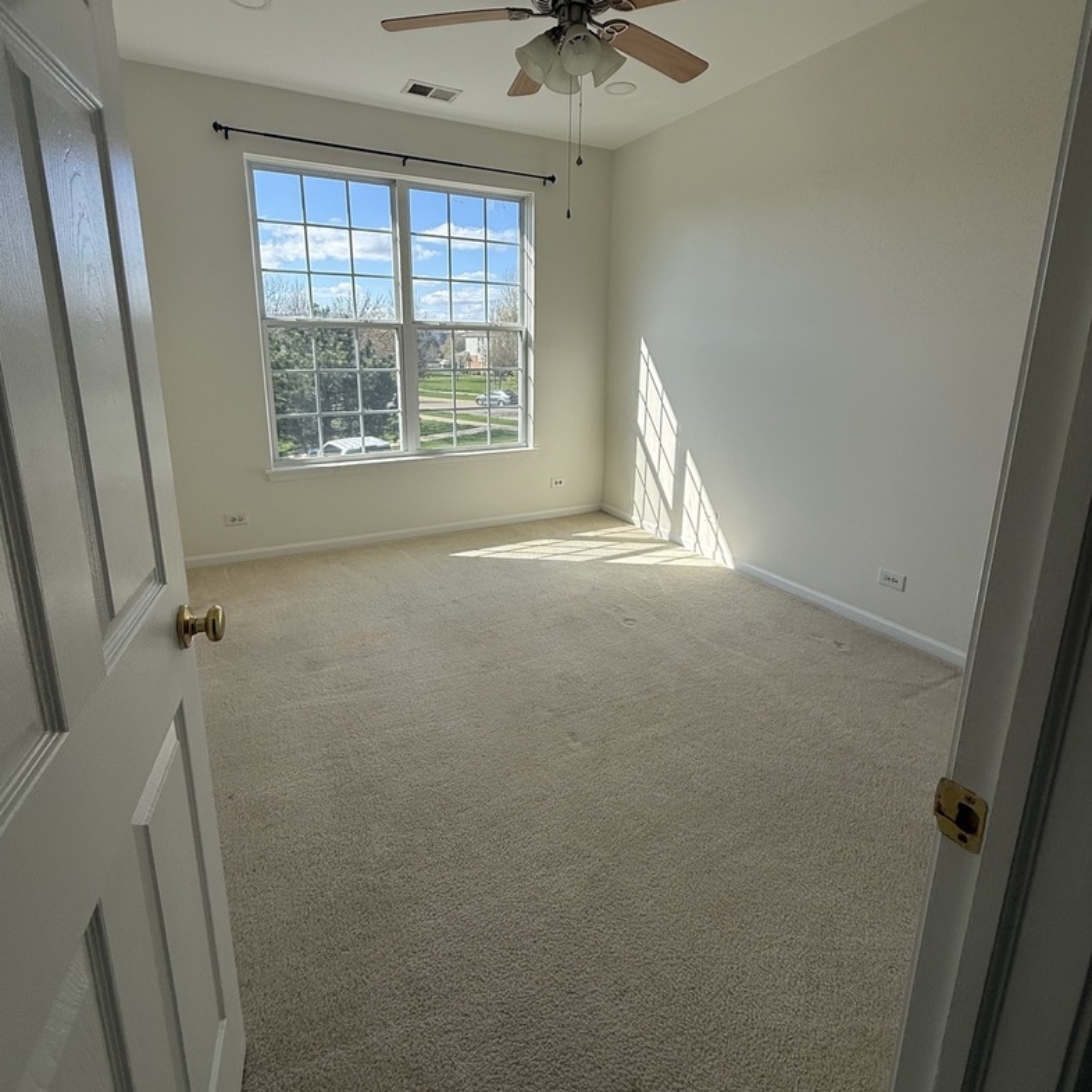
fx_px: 607
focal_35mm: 17
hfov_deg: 84.0
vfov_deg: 83.7
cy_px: 486
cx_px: 538
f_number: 2.2
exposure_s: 1/864
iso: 50
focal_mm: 2.22
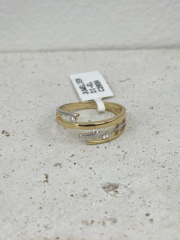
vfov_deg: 39.7
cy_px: 120
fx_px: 333
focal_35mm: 48
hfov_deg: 30.3
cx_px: 90
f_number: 1.78
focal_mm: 6.86
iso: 80
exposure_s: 1/612
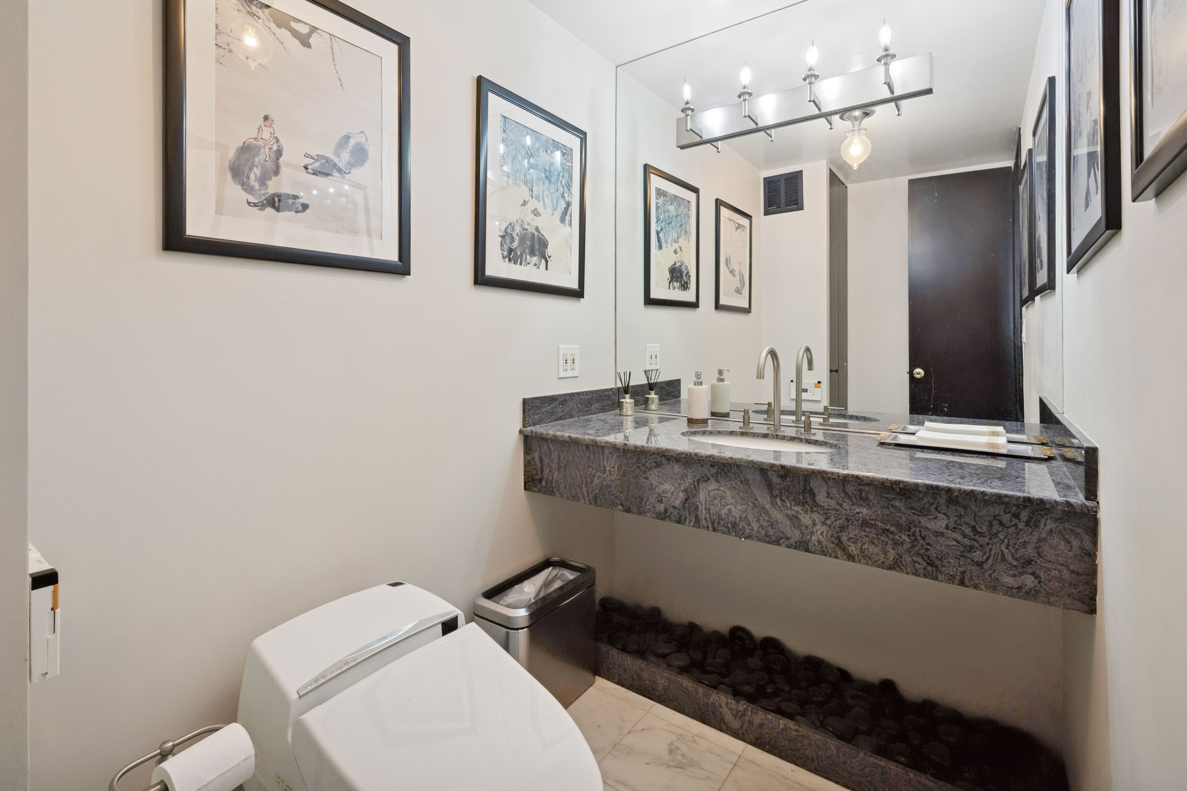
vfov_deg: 73.7
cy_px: 396
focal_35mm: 16
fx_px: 528
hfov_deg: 96.7
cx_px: 594
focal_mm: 16
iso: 200
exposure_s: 1/6
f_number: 11
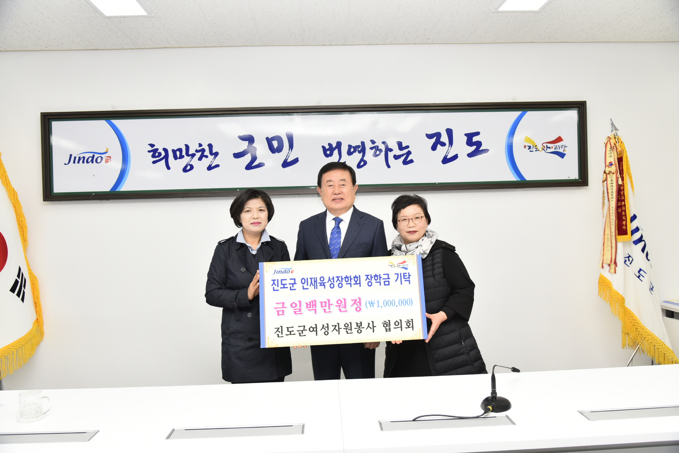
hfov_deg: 65.5
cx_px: 340
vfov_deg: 46.4
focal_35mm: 28
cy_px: 226
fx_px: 528
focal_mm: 28
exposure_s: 1/125
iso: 640
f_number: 5
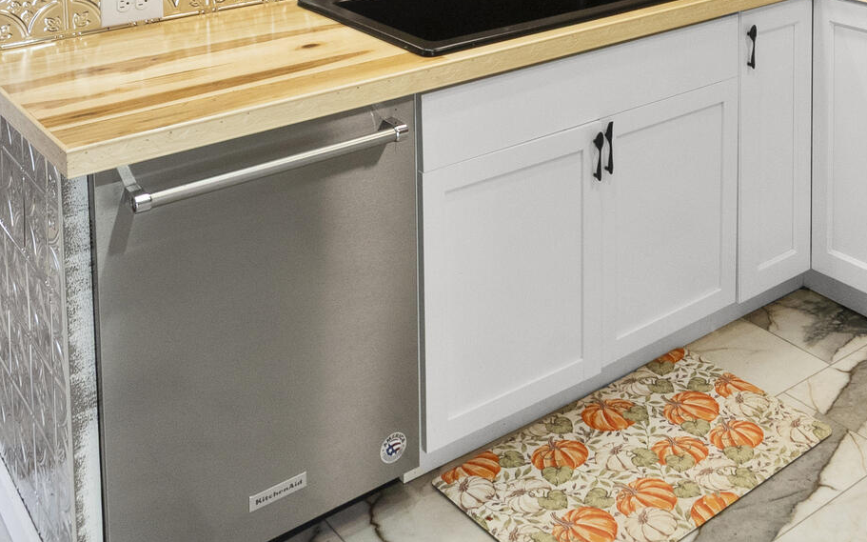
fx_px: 1110
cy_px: -181
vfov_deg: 23.8
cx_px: 581
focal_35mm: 47
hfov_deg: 42.1
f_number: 8
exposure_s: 1/50
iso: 800
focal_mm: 14
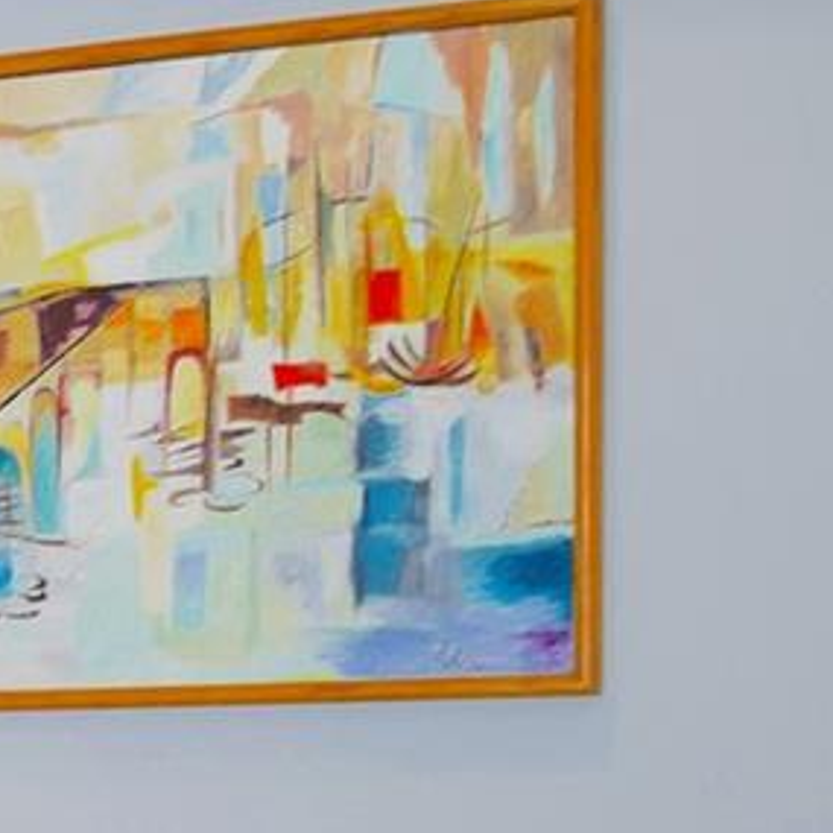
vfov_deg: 11.3
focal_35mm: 150
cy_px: 1090
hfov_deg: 10.1
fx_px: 4094
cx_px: -1175
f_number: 4
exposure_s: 1/60
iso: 640
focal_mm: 21
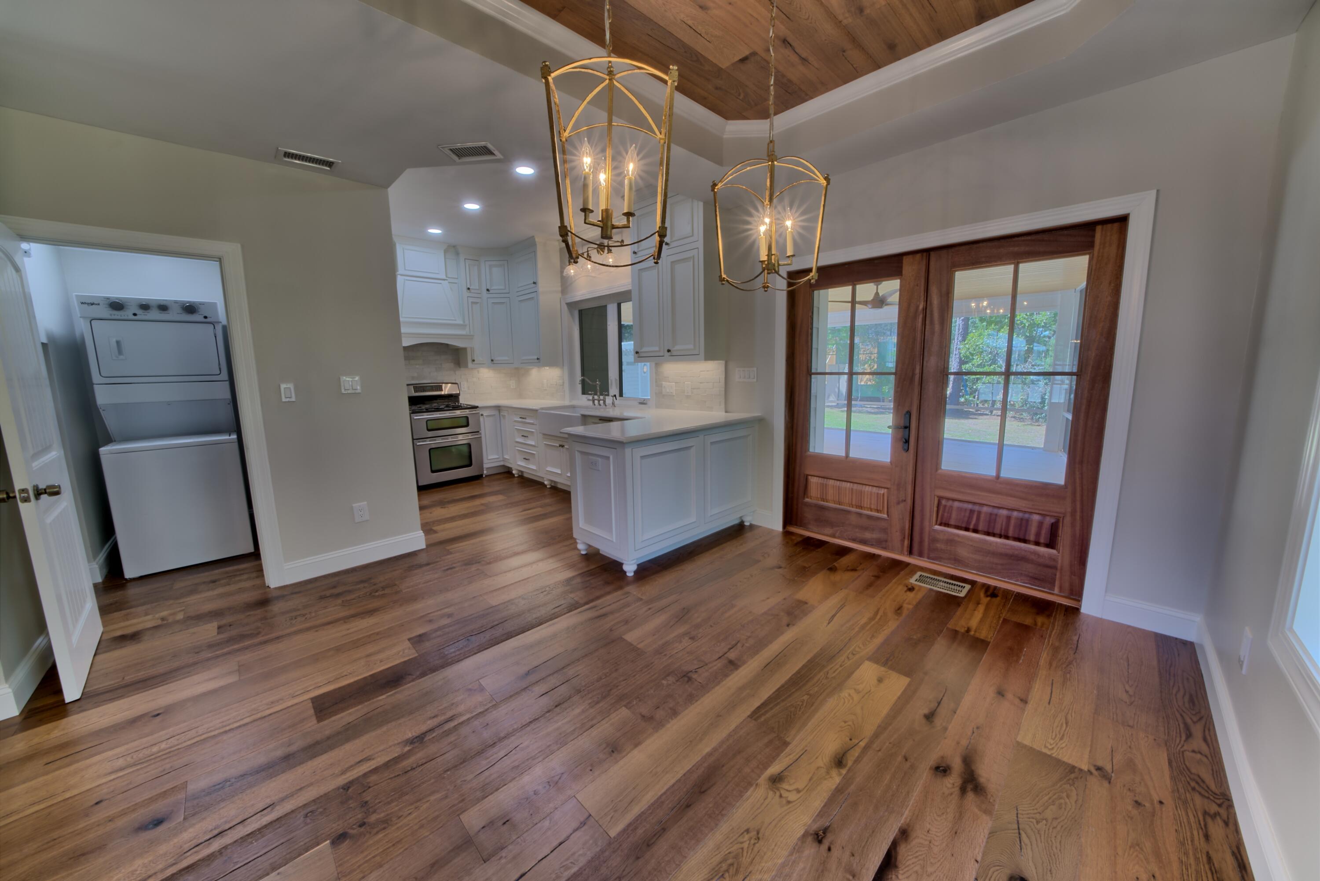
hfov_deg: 112.6
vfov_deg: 90.0
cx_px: 660
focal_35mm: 12
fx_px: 440
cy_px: 440
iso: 200
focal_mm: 12
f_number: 19
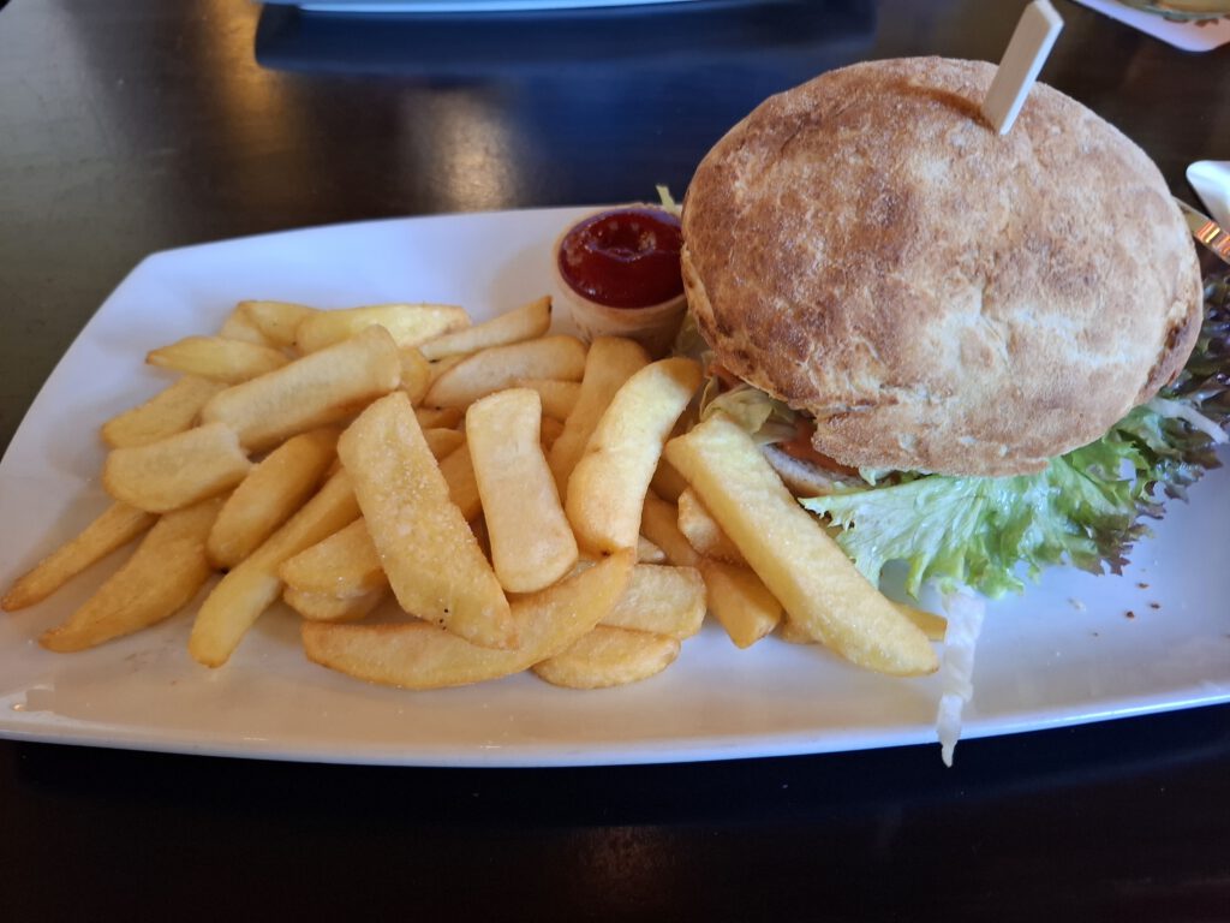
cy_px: 462
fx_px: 817
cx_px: 615
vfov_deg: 58.9
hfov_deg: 73.9
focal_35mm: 23
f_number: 1.8
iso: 320
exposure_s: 1/33
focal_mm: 5.54
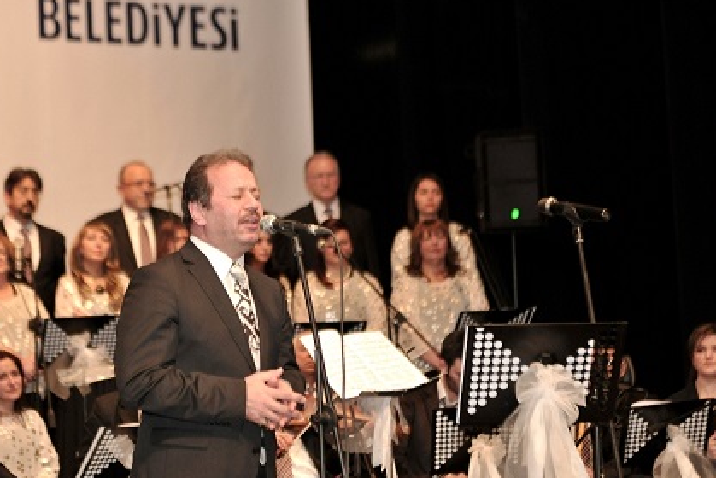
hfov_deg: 18.4
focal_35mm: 111
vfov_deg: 12.3
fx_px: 2209
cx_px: 242
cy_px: 314
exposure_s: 1/80
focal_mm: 70
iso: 500
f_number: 2.8
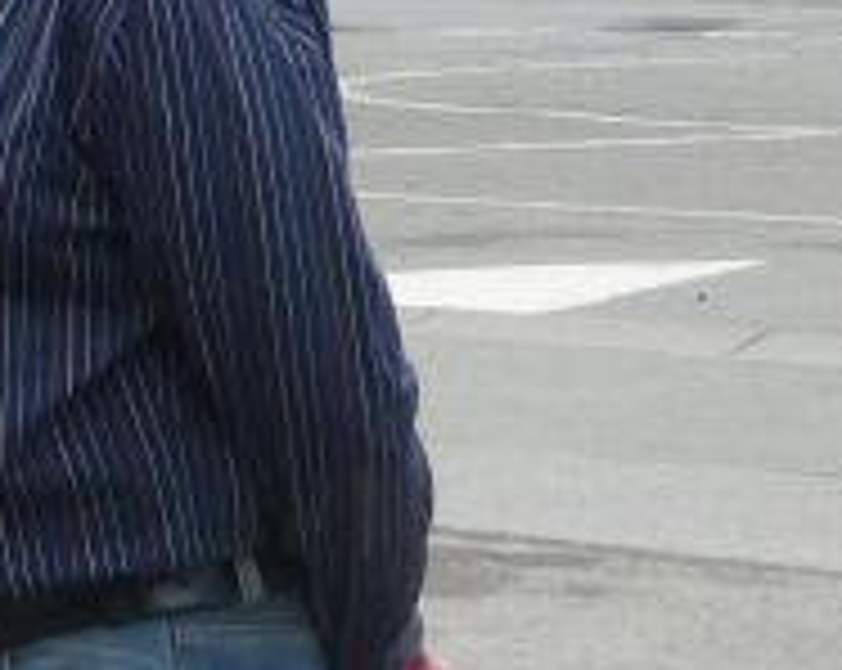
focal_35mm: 281
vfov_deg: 5.5
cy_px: -81
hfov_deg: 6.8
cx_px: -243
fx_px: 6992
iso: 200
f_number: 4.5
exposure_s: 1/80
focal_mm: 10.5
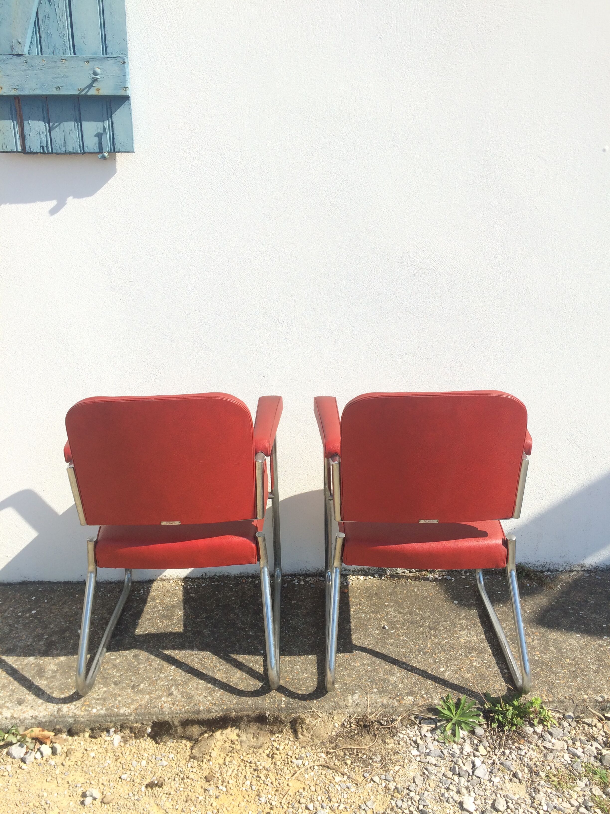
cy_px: 407
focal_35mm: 29
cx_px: 305
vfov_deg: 61.7
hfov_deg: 48.2
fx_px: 681
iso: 32
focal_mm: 4.15
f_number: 2.2
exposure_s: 1/1368
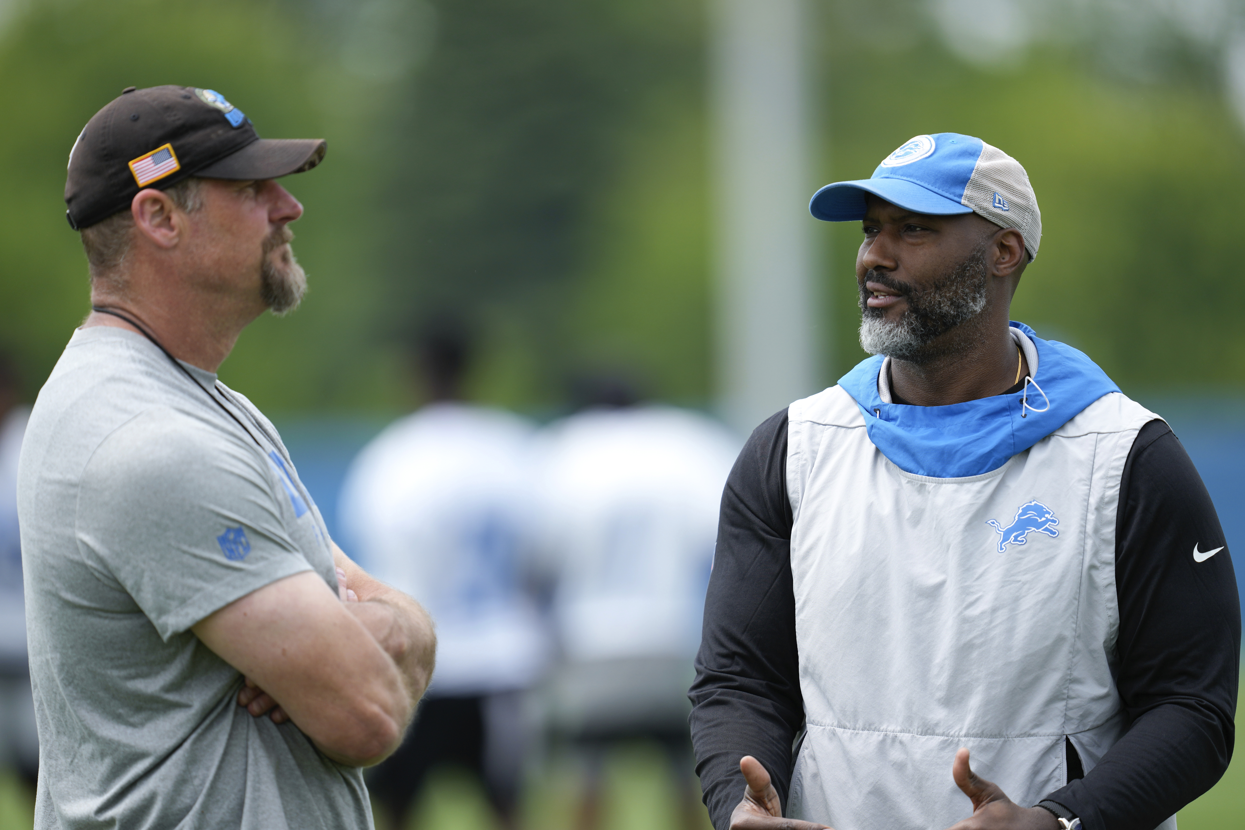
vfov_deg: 3.4
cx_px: 622
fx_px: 13832
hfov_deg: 5.2
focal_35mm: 400
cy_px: 415
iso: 200
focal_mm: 400
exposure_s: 1/2000
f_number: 2.8
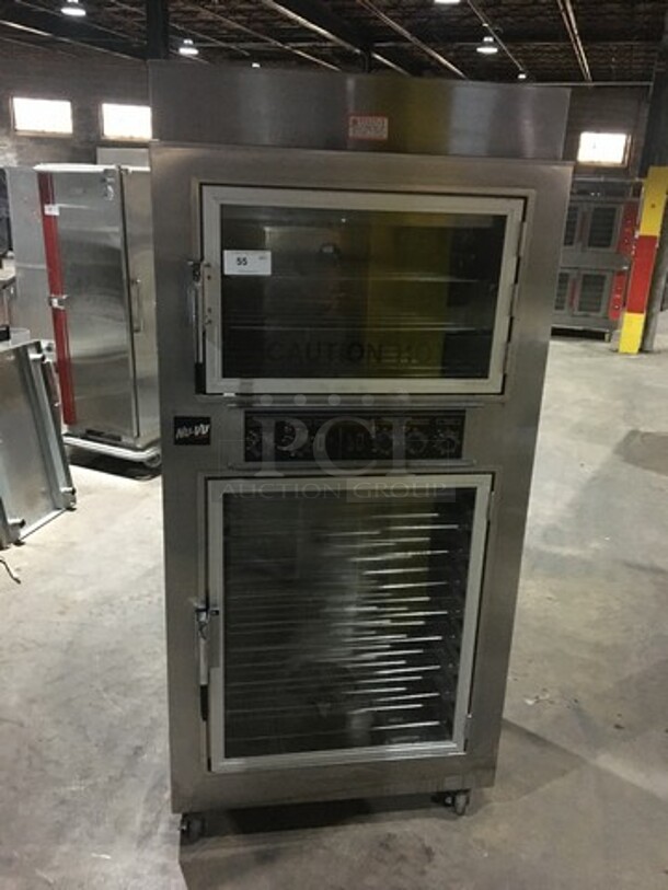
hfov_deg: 48.2
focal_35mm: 29
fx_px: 746
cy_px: 445
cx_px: 334
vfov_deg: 61.7
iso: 320
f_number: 2.2
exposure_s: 1/15
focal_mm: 4.15
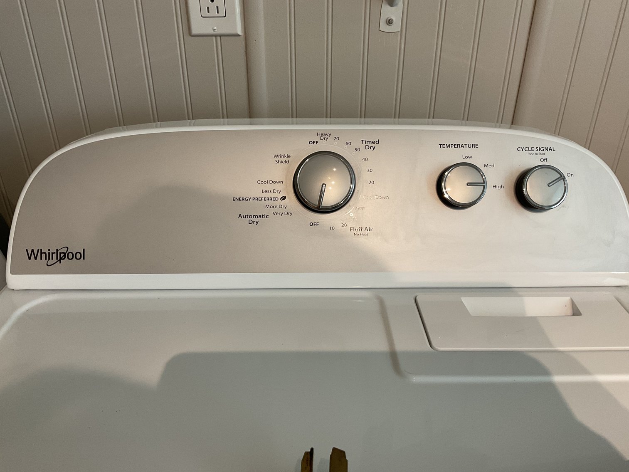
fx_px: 527
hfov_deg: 61.7
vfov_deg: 48.2
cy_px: 236
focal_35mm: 29
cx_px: 314
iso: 80
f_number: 1.8
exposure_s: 1/60
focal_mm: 3
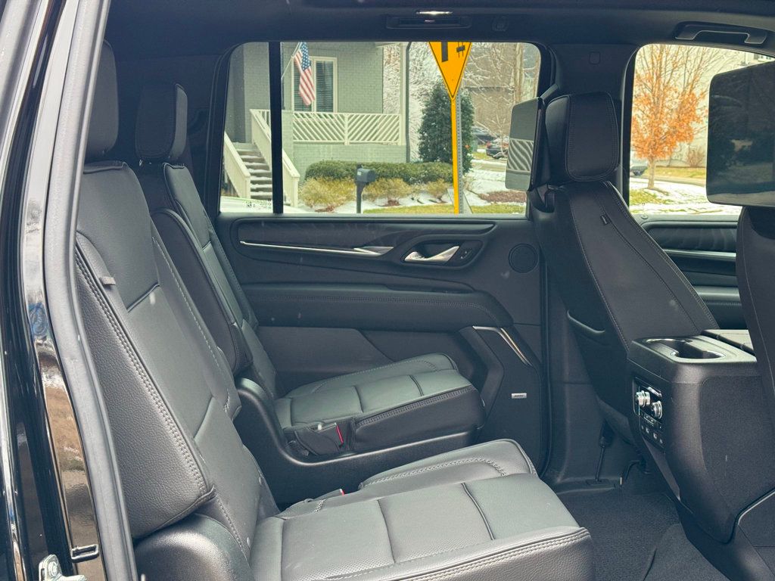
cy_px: 290
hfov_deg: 39.7
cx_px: 388
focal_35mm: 48
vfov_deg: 30.3
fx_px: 1075
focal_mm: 6.76
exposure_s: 1/60
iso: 125
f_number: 1.78
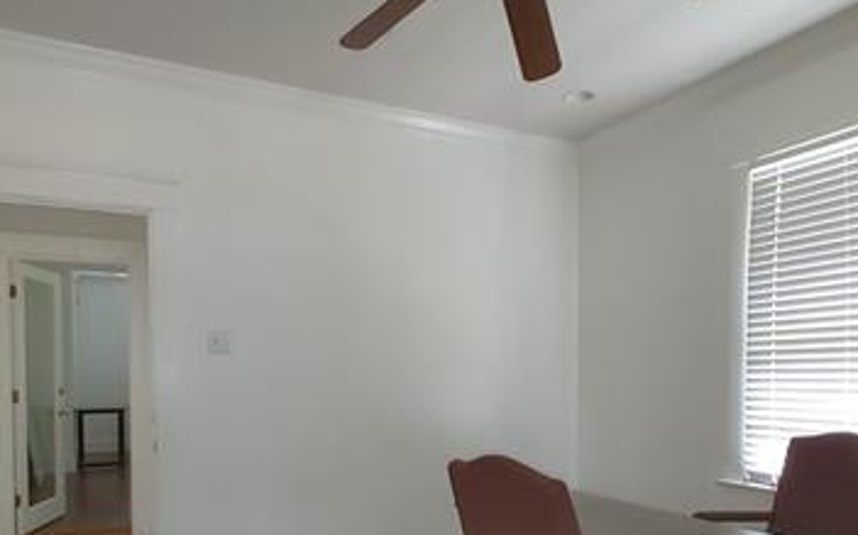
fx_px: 678
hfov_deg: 64.6
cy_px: 384
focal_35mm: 29
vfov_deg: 42.1
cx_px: 406
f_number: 1.9
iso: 200
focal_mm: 1.78
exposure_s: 1/20
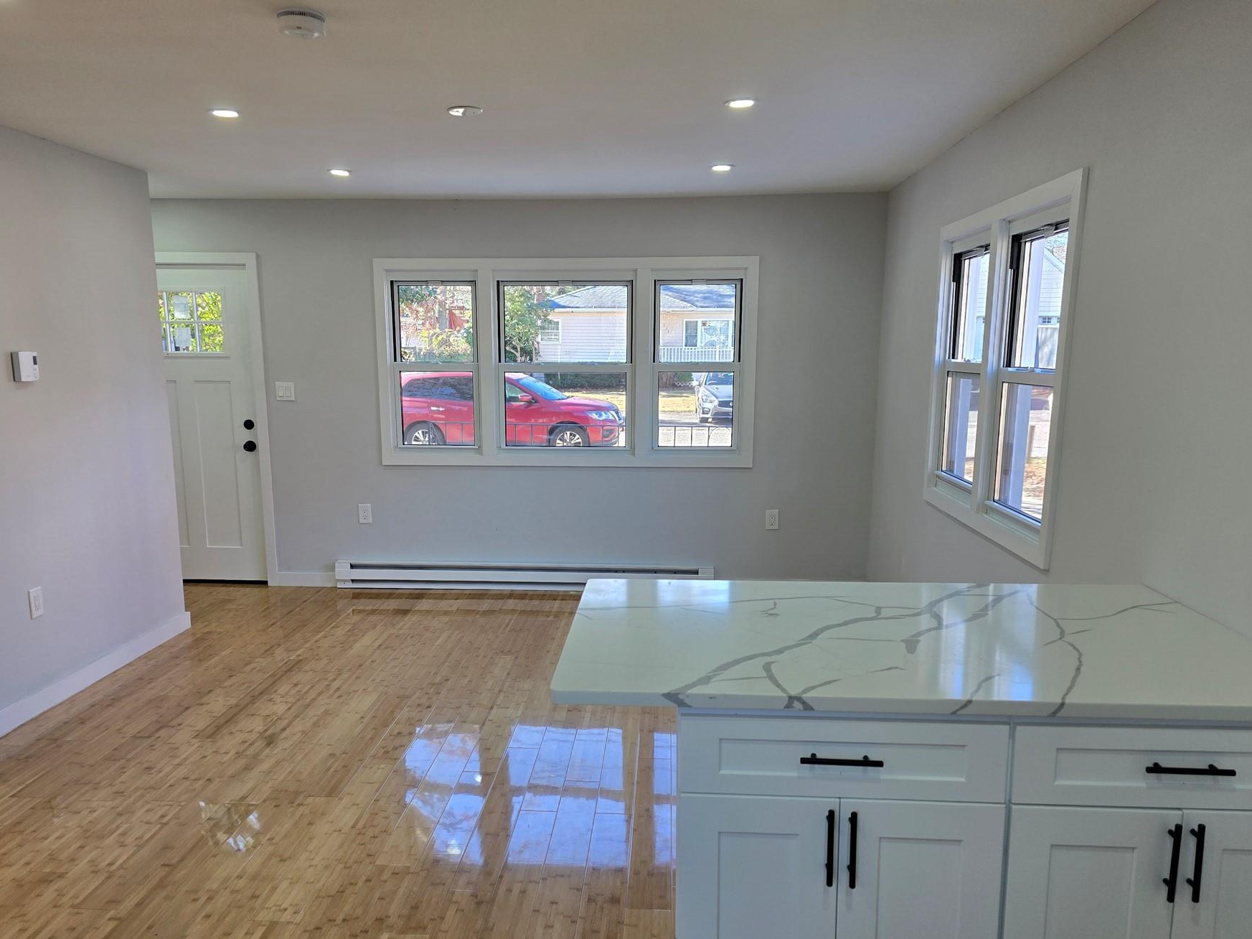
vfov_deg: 51.3
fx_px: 976
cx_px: 593
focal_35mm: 27
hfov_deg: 65.3
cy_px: 517
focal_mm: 6.3
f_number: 1.7
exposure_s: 1/180
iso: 100
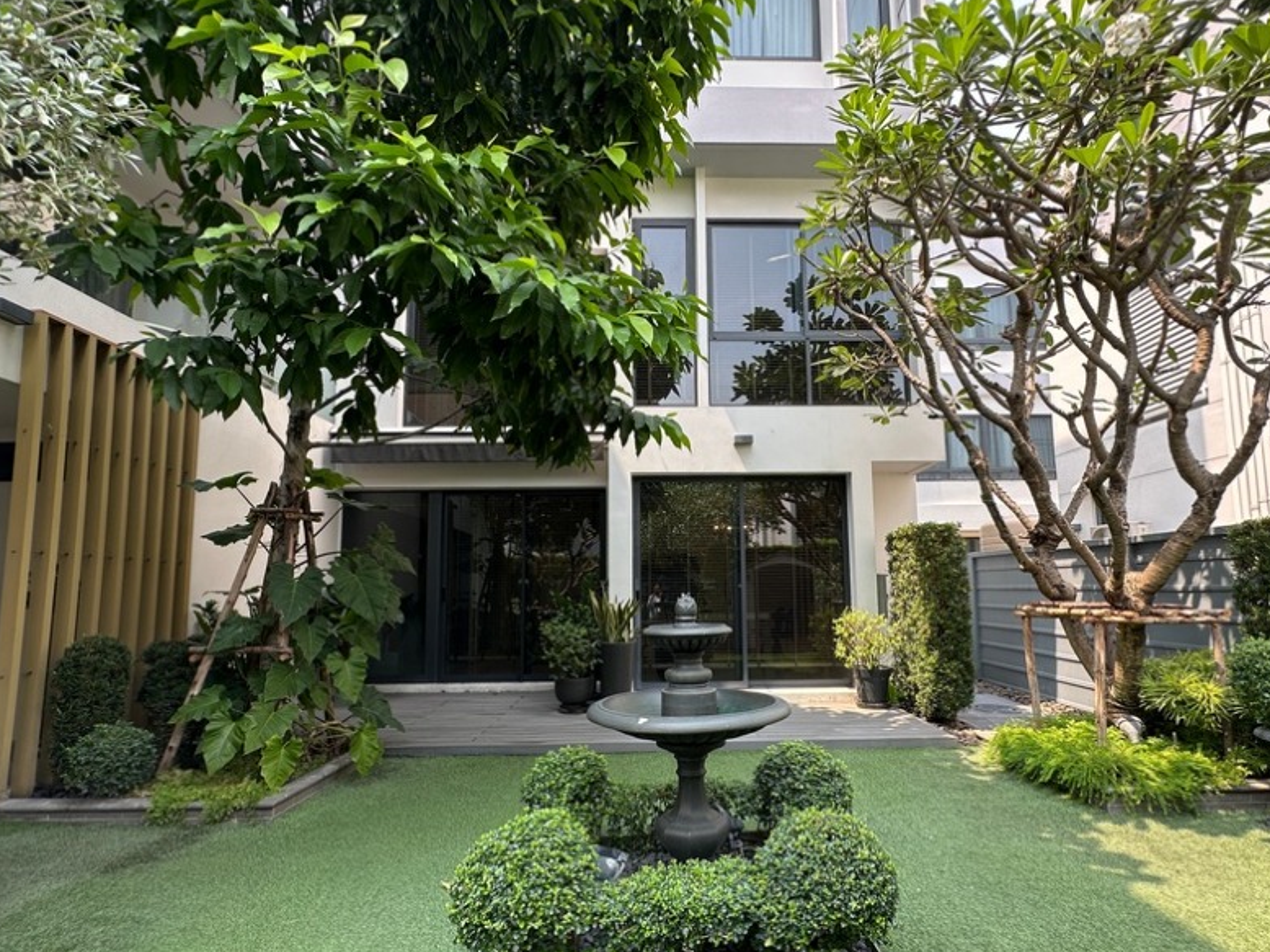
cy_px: 523
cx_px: 671
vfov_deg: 71.4
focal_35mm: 18
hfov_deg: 87.7
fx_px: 660
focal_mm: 2.22
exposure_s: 1/265
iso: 40
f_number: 2.2
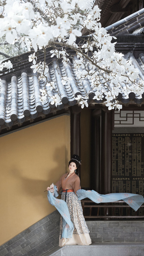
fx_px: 570
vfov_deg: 25.3
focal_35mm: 84
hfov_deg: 14.4
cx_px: 60
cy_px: 128
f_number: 5
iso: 160
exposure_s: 1/200
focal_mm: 80
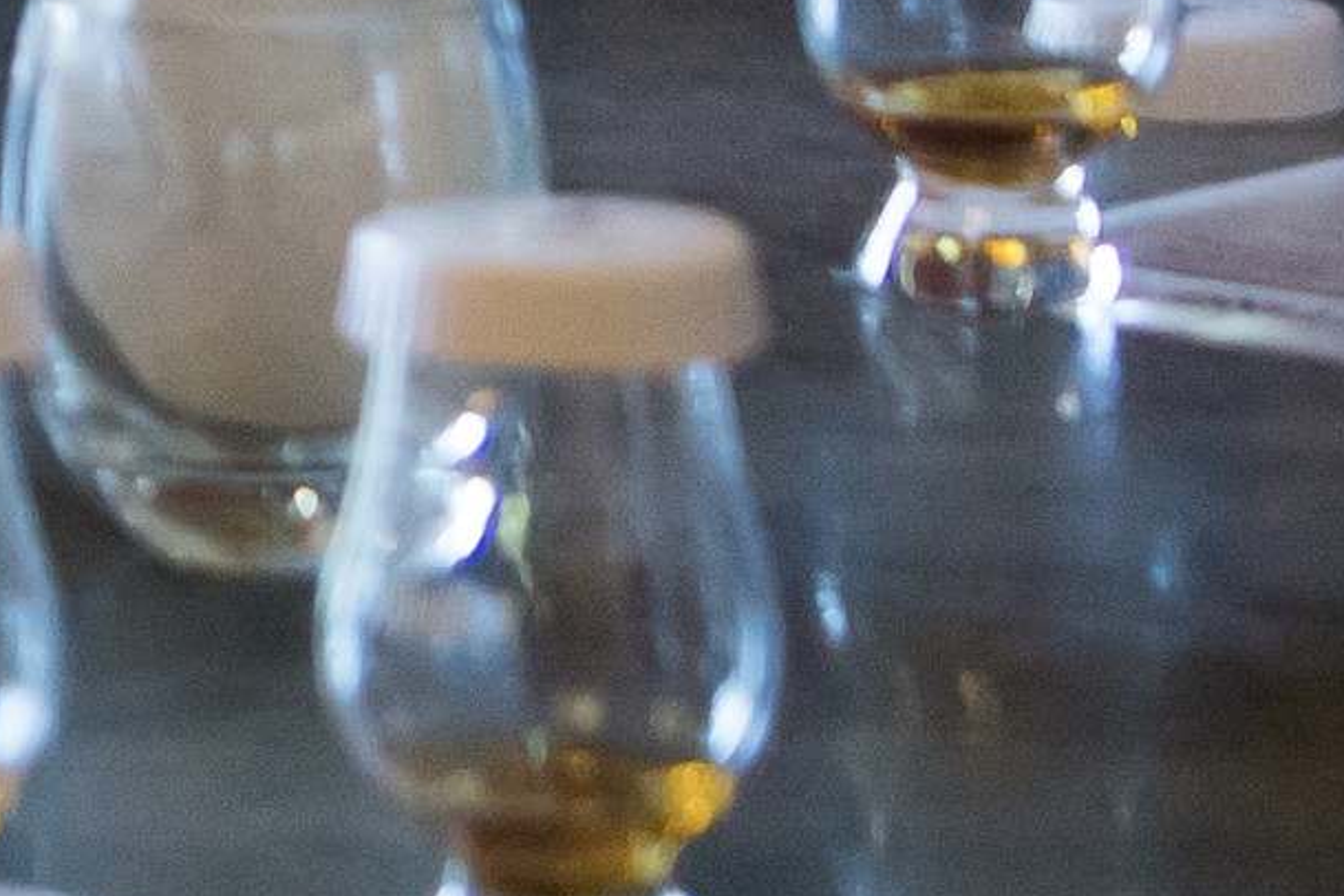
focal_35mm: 406
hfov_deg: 4.9
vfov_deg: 3.3
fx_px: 15173
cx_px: -1942
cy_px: -1112
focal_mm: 55
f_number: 4.5
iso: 3200
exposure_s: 1/40
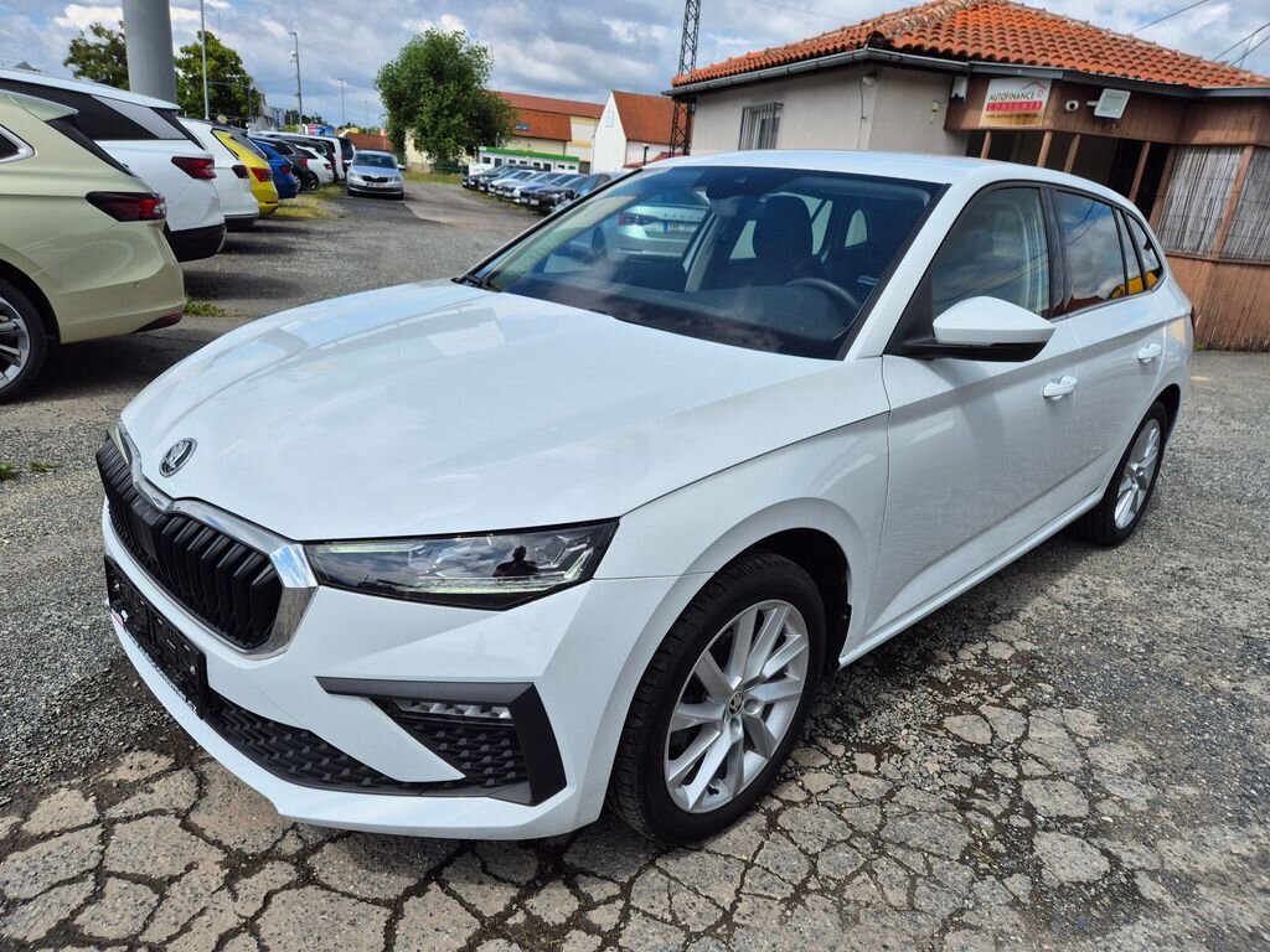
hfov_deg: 73.9
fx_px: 844
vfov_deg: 58.9
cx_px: 635
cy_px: 476
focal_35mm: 23
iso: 25
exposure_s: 1/2824
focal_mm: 5.4
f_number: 1.8
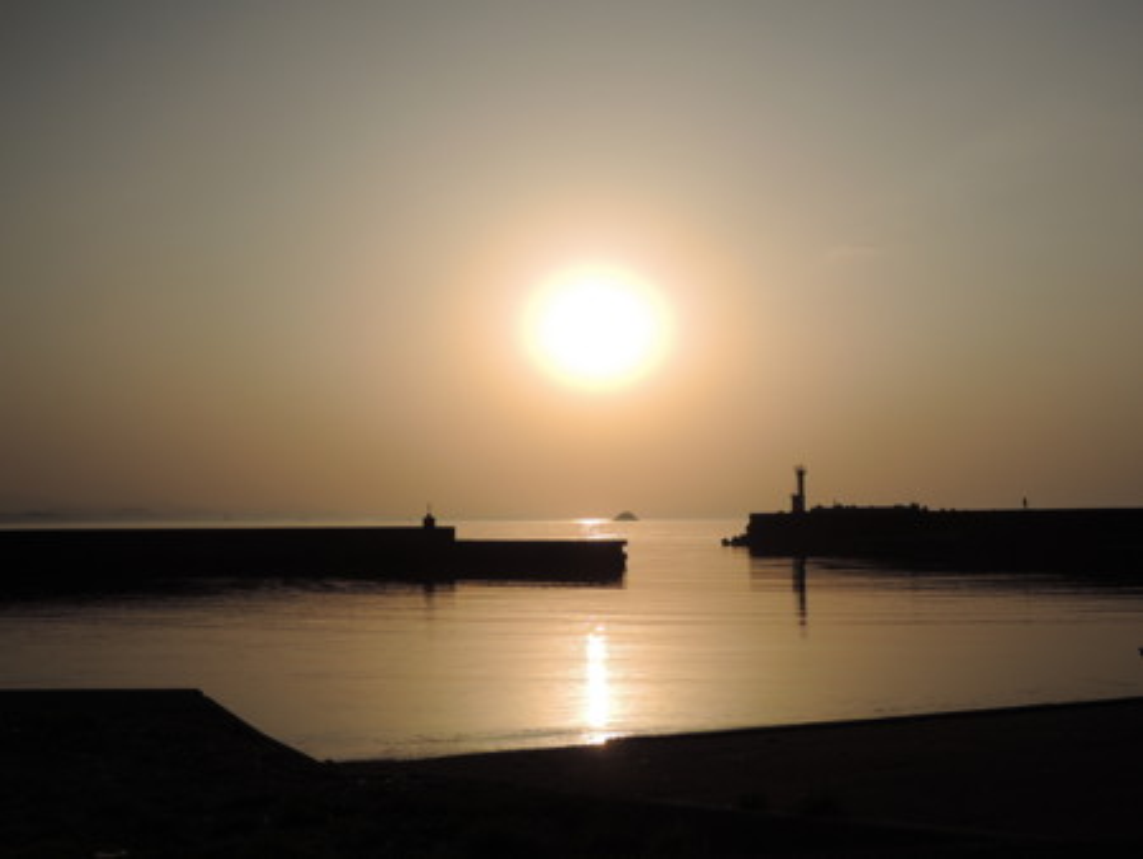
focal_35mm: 45
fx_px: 1487
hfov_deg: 42.1
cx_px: 572
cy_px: 430
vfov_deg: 32.2
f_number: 5.2
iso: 80
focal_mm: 9.6
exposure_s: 1/1600
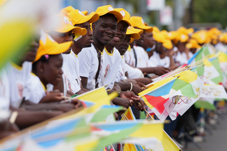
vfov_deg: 4.6
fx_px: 1891
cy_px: 76
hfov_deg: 6.9
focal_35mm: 300
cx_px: 114
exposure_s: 1/320
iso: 100
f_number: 3.5
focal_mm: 200
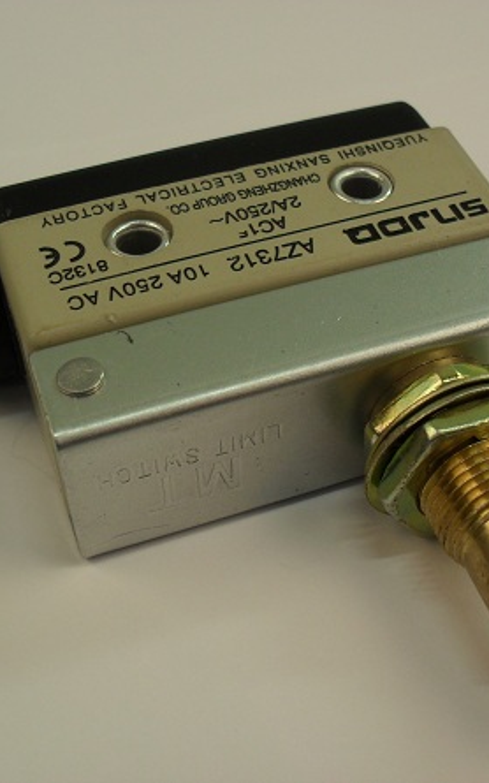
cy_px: 389
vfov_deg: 40.3
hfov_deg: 25.7
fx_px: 1066
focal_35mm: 50
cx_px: 329
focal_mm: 6.3
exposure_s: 1/60
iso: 100
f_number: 3.2
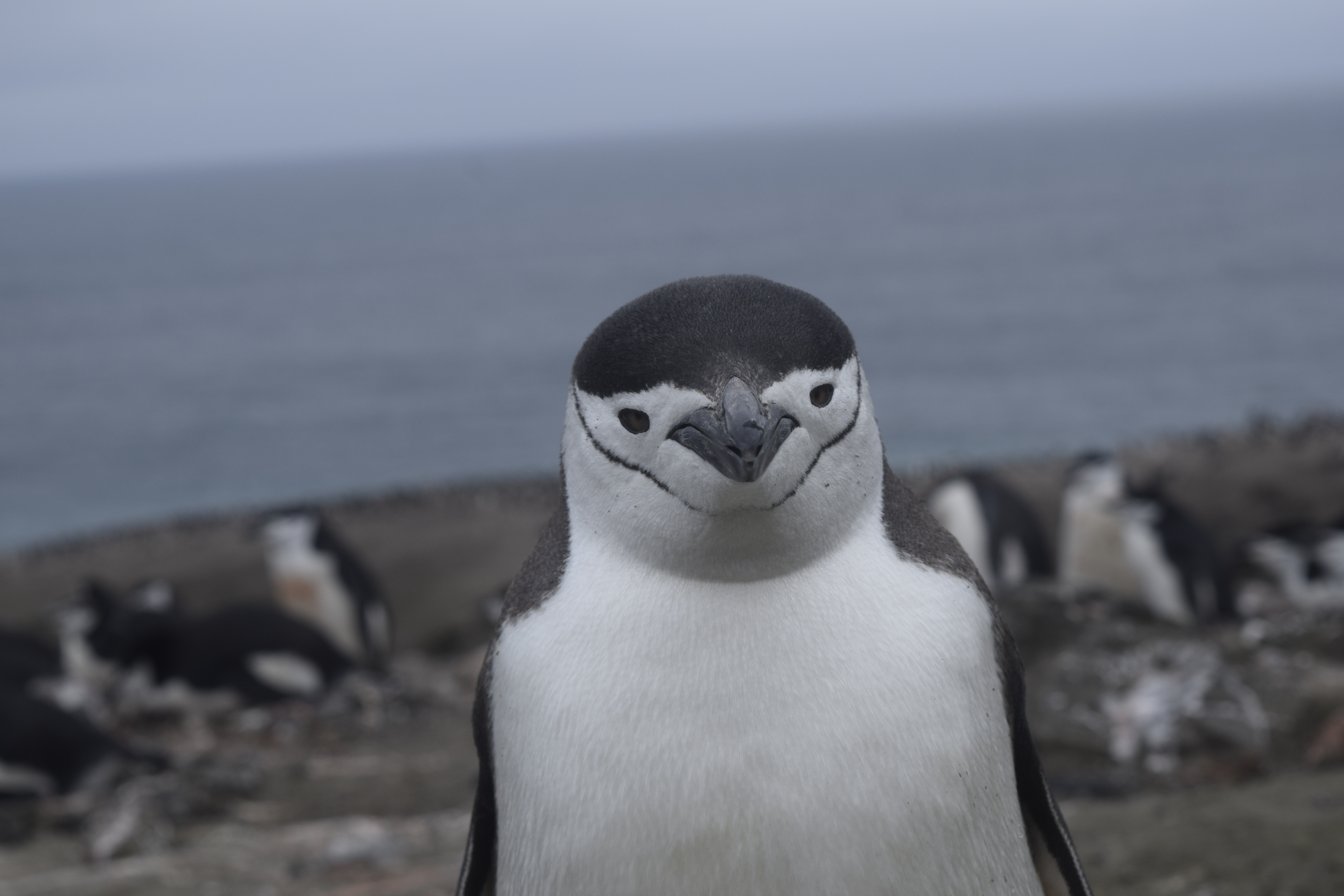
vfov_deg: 17.5
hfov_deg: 26.0
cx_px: 672
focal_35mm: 78
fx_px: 2912
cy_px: 448
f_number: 9
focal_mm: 52
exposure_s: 1/320
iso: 200
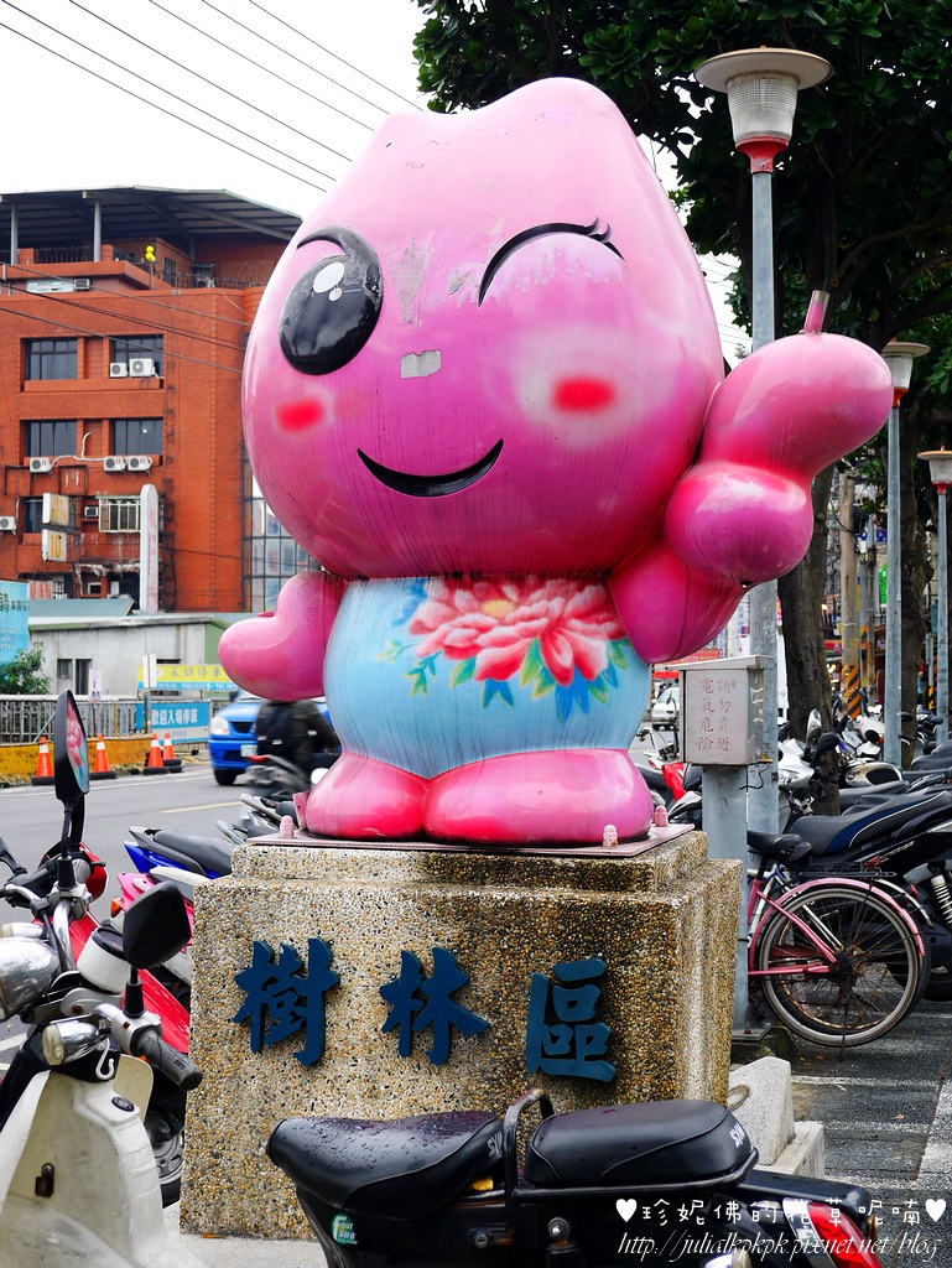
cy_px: 634
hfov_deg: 25.3
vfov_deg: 33.2
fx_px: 2125
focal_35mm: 58
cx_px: 476
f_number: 5.4
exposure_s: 1/60
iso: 400
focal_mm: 29
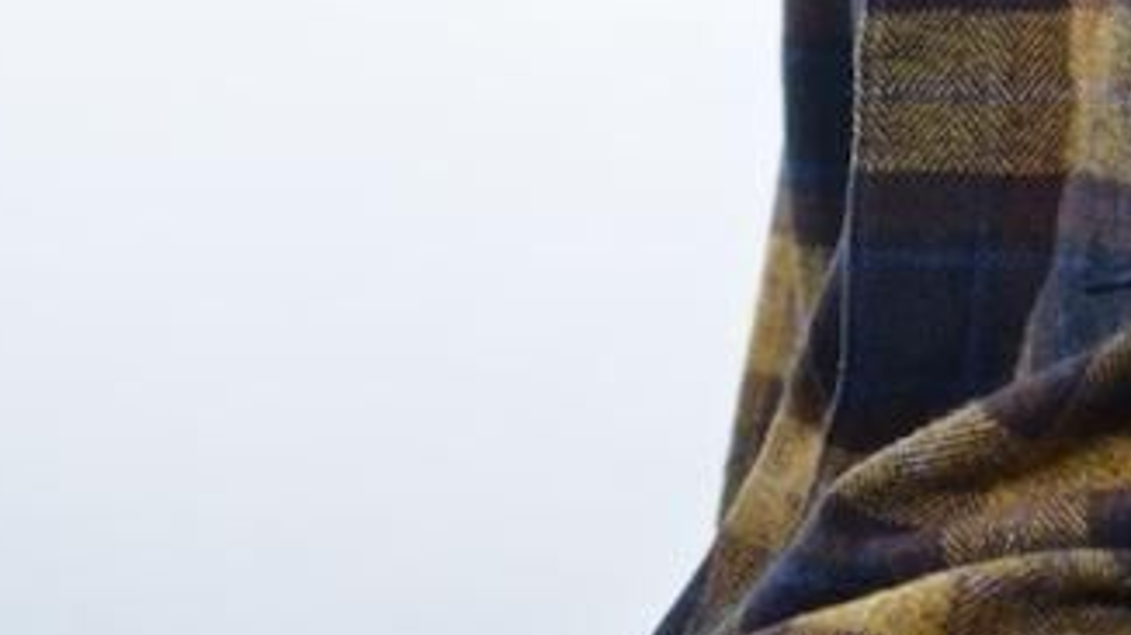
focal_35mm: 154
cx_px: 725
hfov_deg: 14.0
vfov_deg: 7.8
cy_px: -198
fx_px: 4616
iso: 800
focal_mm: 40
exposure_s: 1/50
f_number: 3.5
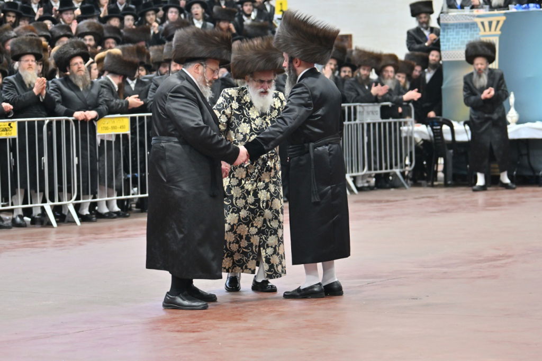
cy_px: 180
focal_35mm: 129
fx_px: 1941
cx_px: 271
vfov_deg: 10.6
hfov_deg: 15.9
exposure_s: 1/160
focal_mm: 86
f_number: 2.8
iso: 640
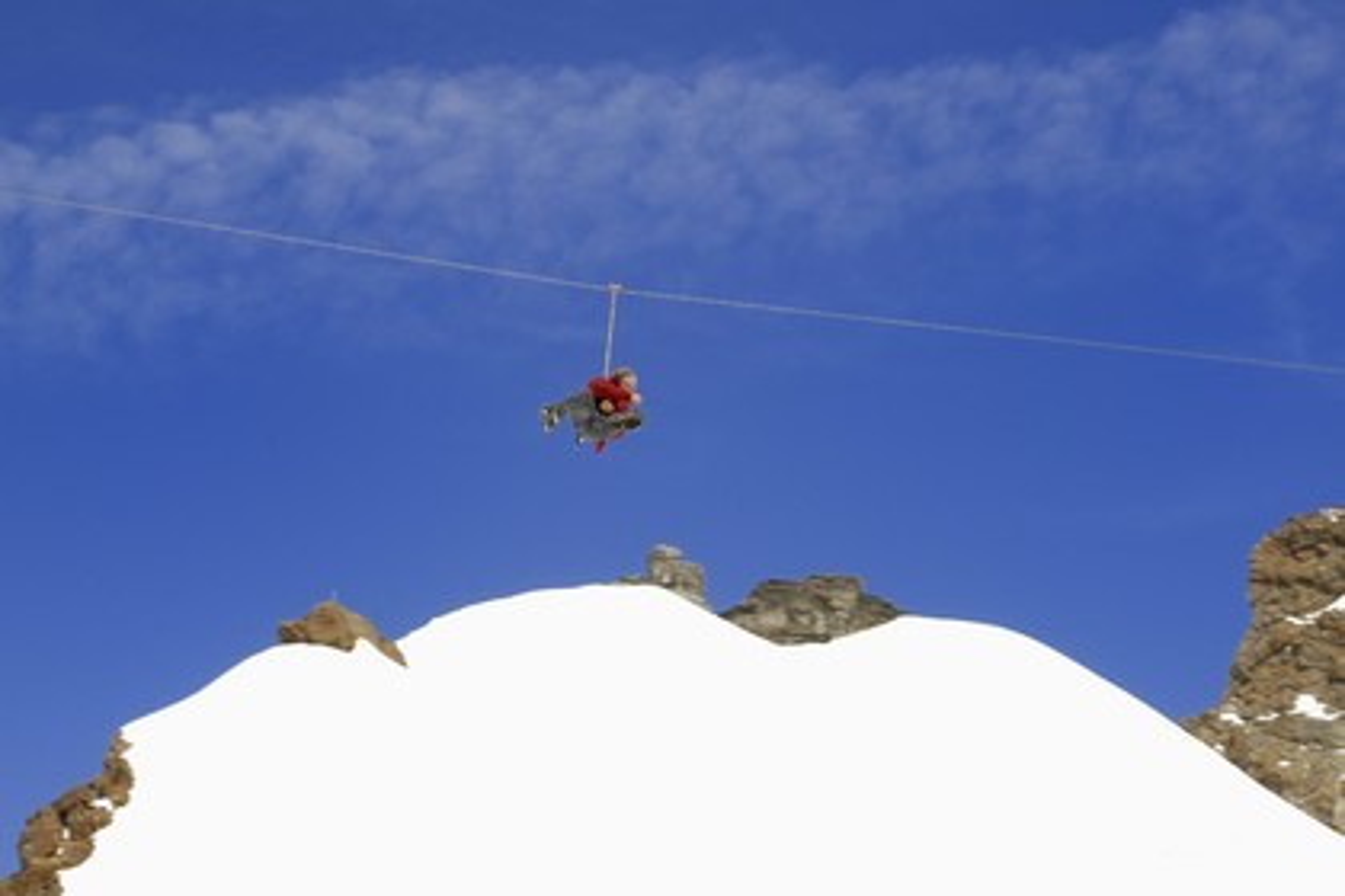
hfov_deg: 19.5
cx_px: 672
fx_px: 3923
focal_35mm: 105
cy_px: 448
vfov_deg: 13.0
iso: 100
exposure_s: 1/250
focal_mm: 70
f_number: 9
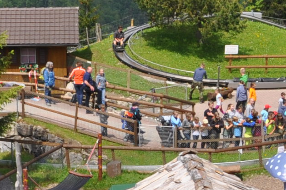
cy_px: 151
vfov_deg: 7.4
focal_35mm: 184
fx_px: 1460
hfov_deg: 11.0
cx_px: 321
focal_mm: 24
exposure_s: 1/400
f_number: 10
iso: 200
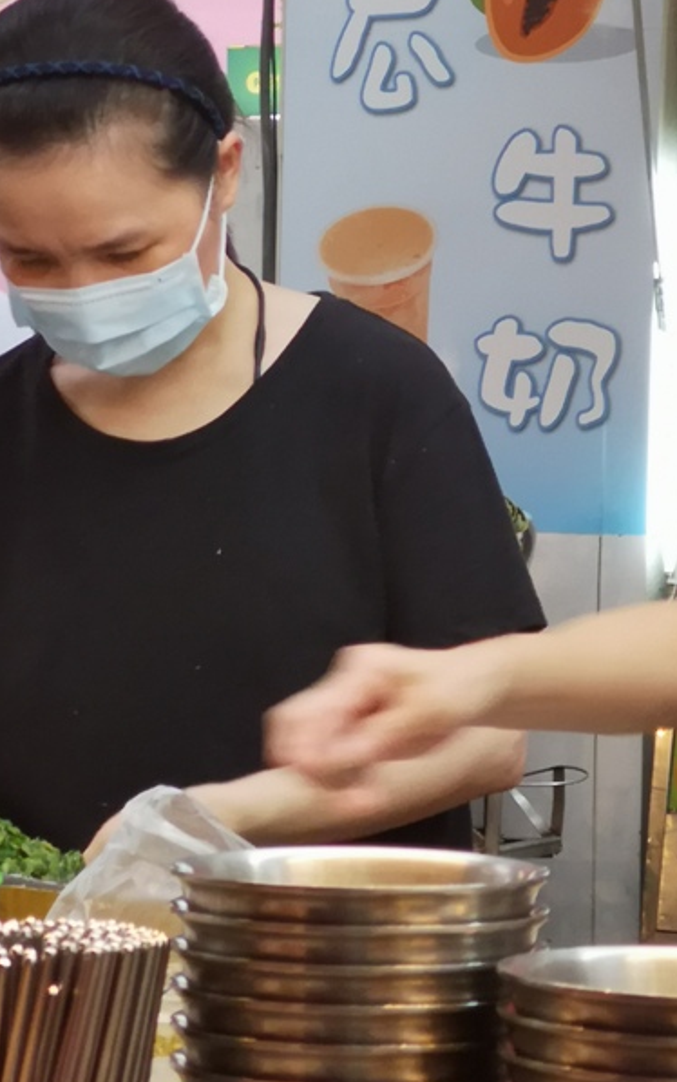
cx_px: 188
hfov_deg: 6.7
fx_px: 5813
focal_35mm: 197
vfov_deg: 10.6
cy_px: 525
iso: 160
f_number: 2.4
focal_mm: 7.48
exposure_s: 1/40
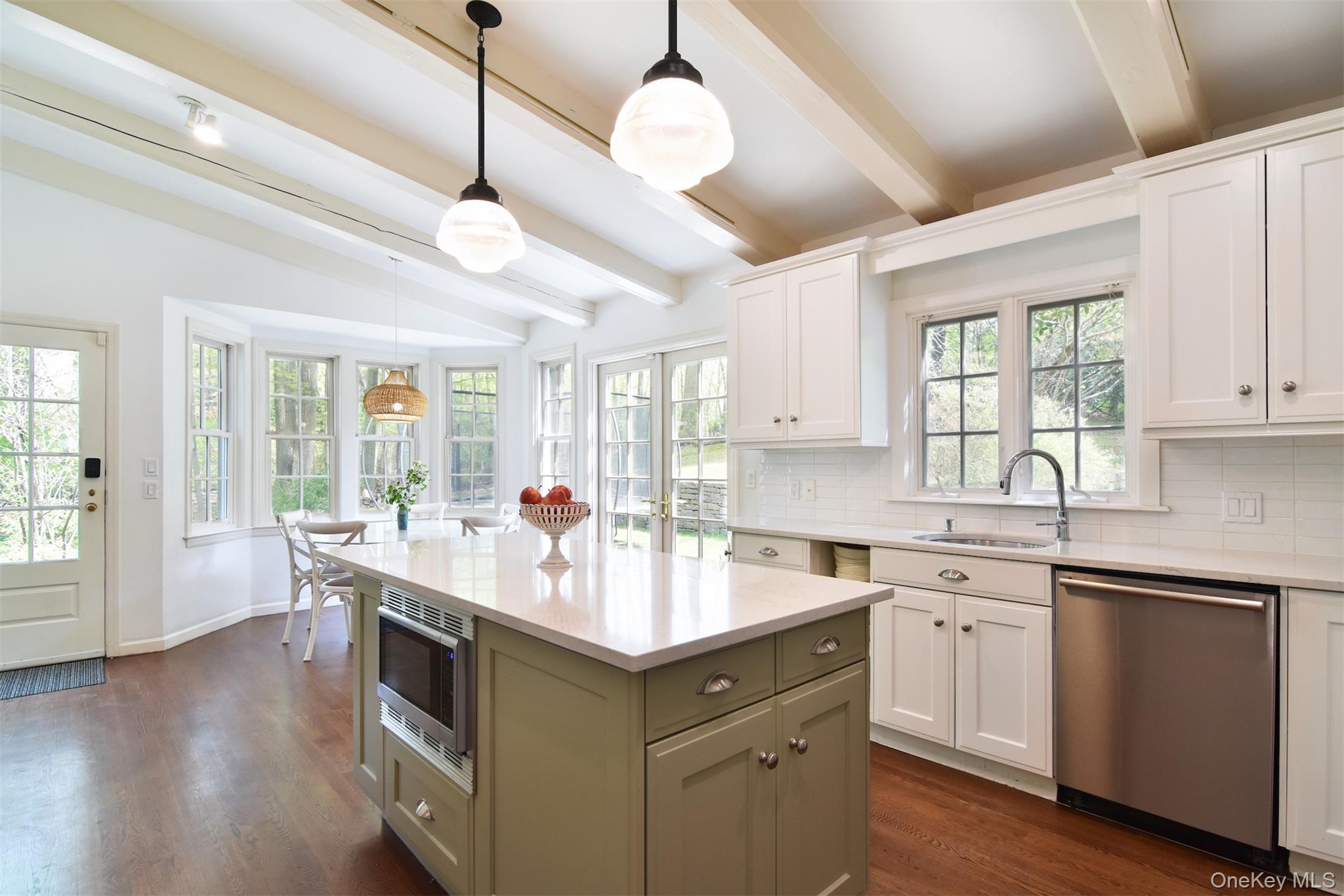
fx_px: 616
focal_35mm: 16
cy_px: 448
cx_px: 672
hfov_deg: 95.0
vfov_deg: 72.0
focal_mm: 11
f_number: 8
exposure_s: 1/40
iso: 640
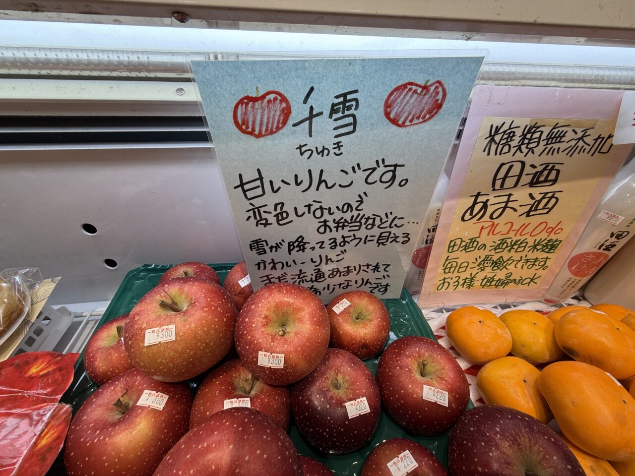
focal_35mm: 14
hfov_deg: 102.1
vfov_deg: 85.7
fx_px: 257
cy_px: 238
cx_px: 318
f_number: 2.2
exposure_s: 1/100
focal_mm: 2.22
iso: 64
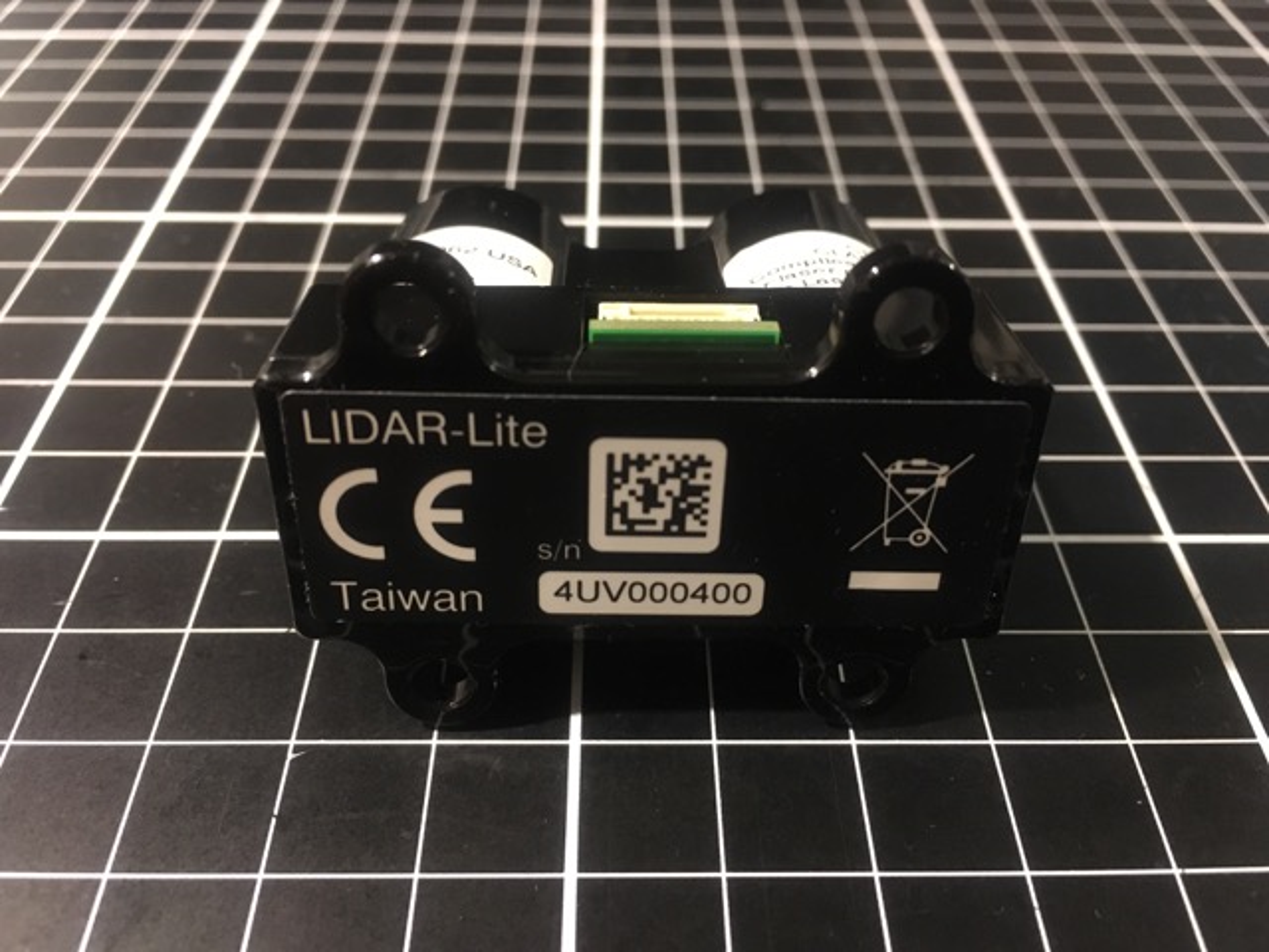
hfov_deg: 61.7
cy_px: 476
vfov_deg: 48.2
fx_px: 1063
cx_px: 634
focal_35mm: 29
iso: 250
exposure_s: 1/15
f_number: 2.2
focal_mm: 4.15
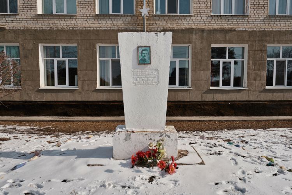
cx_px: 146
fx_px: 195
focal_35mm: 24
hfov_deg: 73.7
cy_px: 98
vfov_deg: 53.1
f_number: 8
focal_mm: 16
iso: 160
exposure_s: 1/640
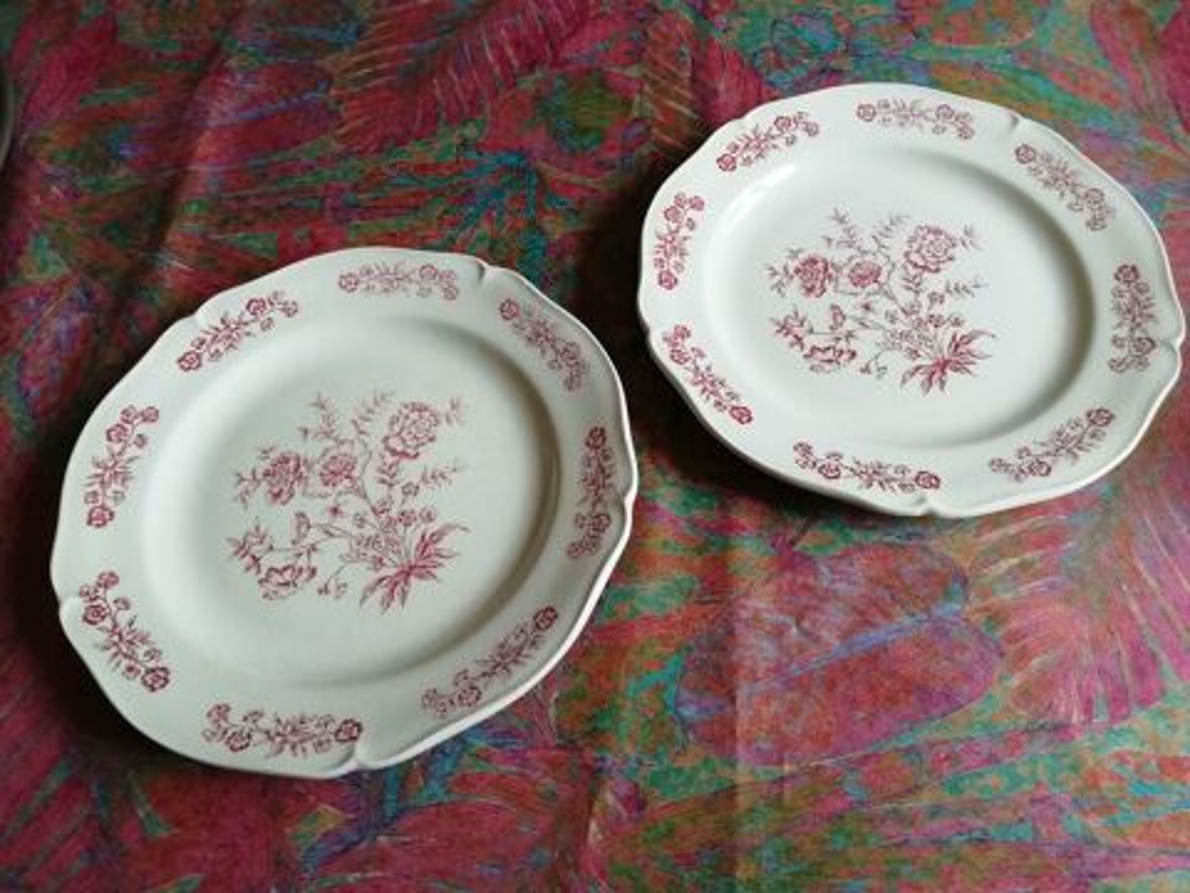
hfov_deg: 67.3
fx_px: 894
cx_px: 595
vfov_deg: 53.1
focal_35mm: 26
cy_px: 446
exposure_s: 1/100
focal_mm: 3.46
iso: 64
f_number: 2.2
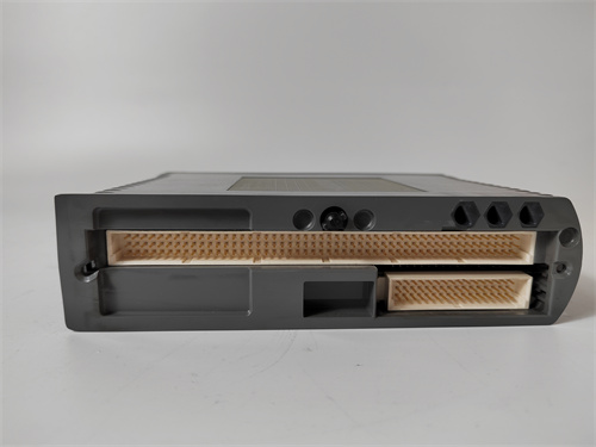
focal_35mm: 23
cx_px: 298
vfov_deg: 58.9
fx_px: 396
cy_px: 224
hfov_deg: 73.9
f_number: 1.9
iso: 391
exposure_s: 1/100
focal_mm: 5.52
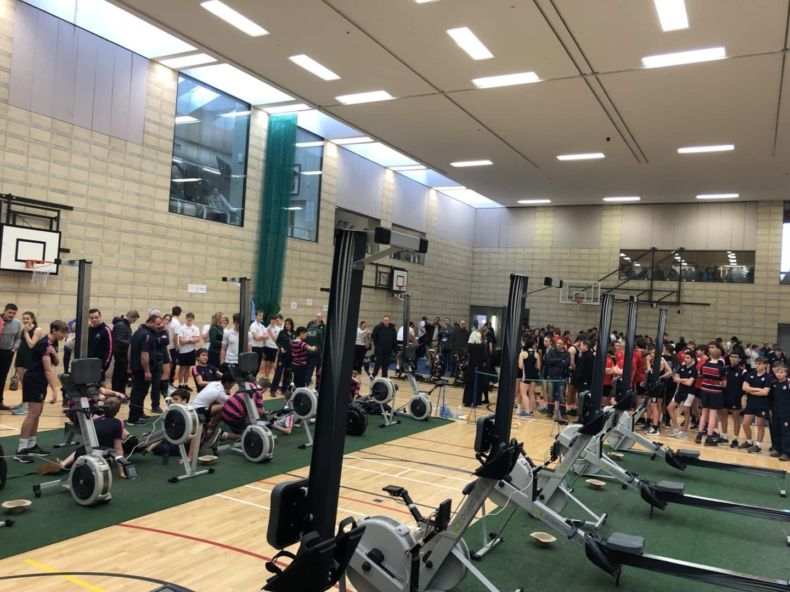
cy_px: 296
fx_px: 639
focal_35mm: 28
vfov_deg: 49.7
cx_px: 395
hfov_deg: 63.4
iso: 32
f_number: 1.8
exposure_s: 1/33
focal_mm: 3.99
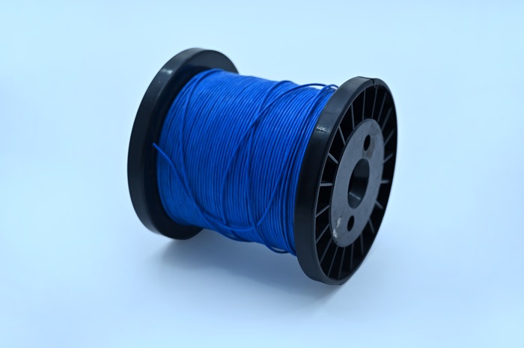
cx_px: 262
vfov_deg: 22.9
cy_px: 174
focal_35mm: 59
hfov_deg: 34.0
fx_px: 858
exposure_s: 1/125
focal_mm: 59
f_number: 7.1
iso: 400
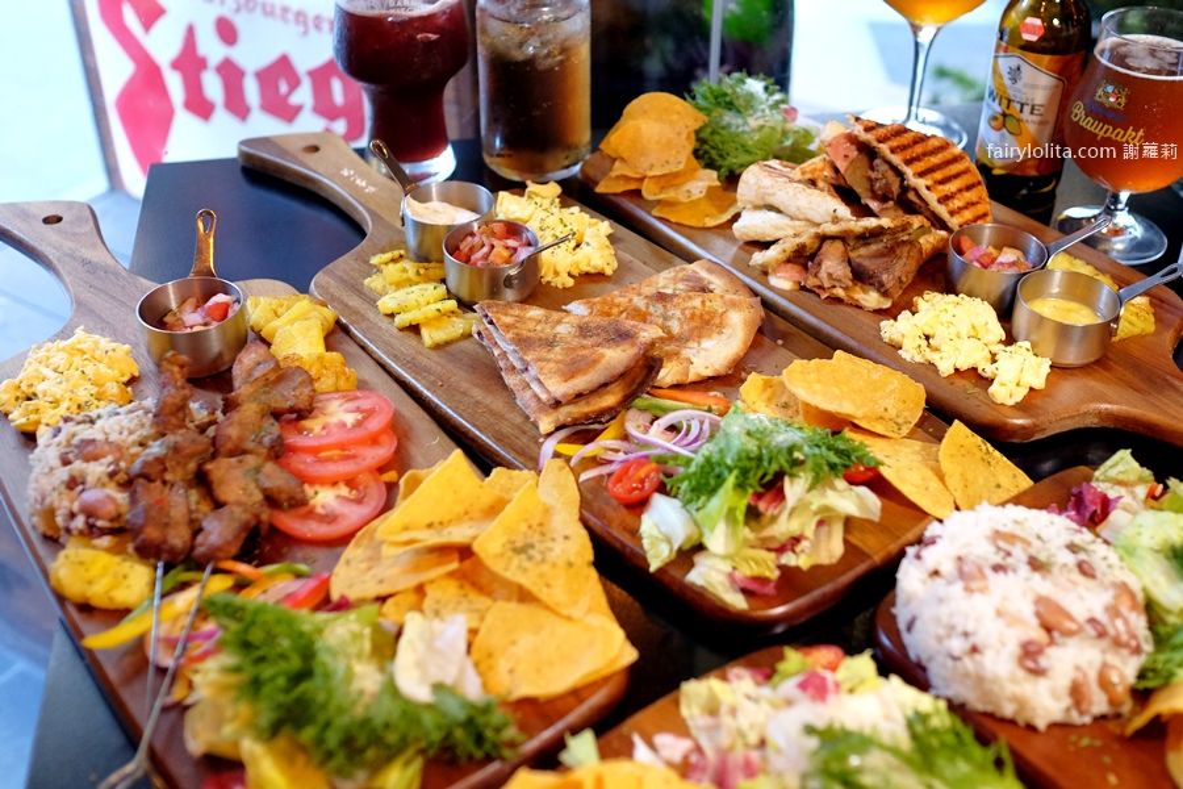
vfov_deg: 37.9
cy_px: 394
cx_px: 592
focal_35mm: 35
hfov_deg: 54.4
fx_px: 1150
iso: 2000
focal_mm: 23
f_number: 2.5
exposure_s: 1/125
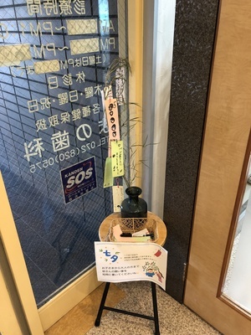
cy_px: 168
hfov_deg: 49.7
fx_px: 271
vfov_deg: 63.4
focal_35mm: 28
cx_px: 126
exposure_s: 1/20
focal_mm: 4
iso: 40
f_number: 1.8
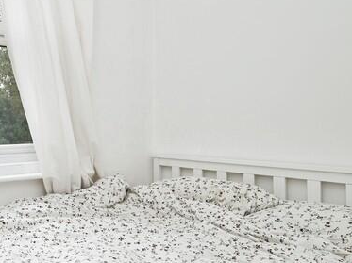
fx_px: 376
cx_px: -2
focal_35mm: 37
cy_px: 119
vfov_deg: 38.6
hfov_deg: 43.0
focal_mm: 14
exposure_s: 1/125
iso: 100
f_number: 5.6
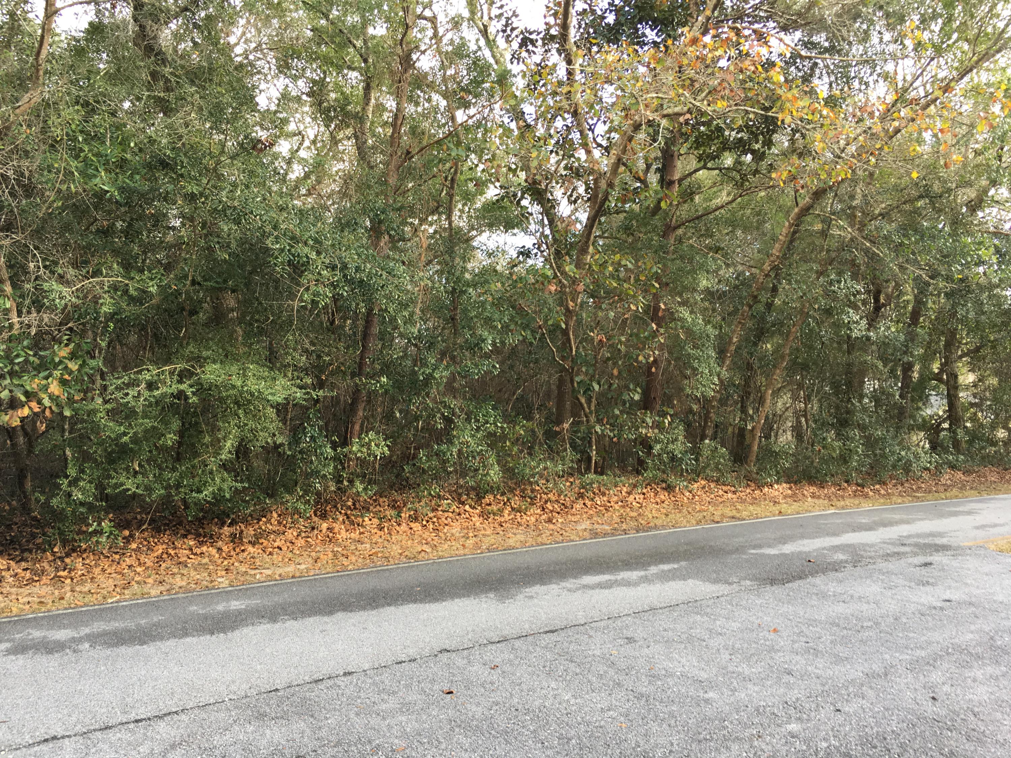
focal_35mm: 29
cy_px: 379
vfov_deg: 48.2
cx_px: 506
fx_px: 847
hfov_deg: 61.7
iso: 40
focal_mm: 4.15
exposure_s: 1/120
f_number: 2.2
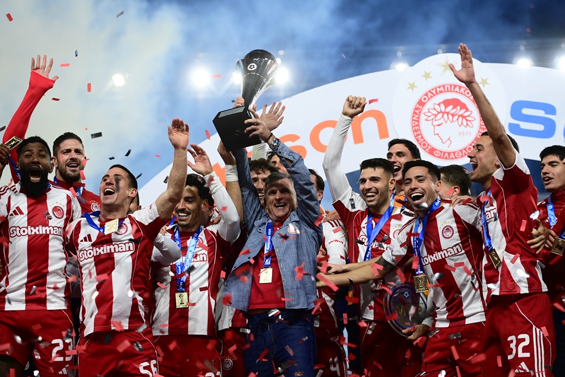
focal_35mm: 98
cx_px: 282
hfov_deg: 20.8
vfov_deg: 14.0
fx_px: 1538
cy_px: 188
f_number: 3.2
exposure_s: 1/1000
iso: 2500
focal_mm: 98
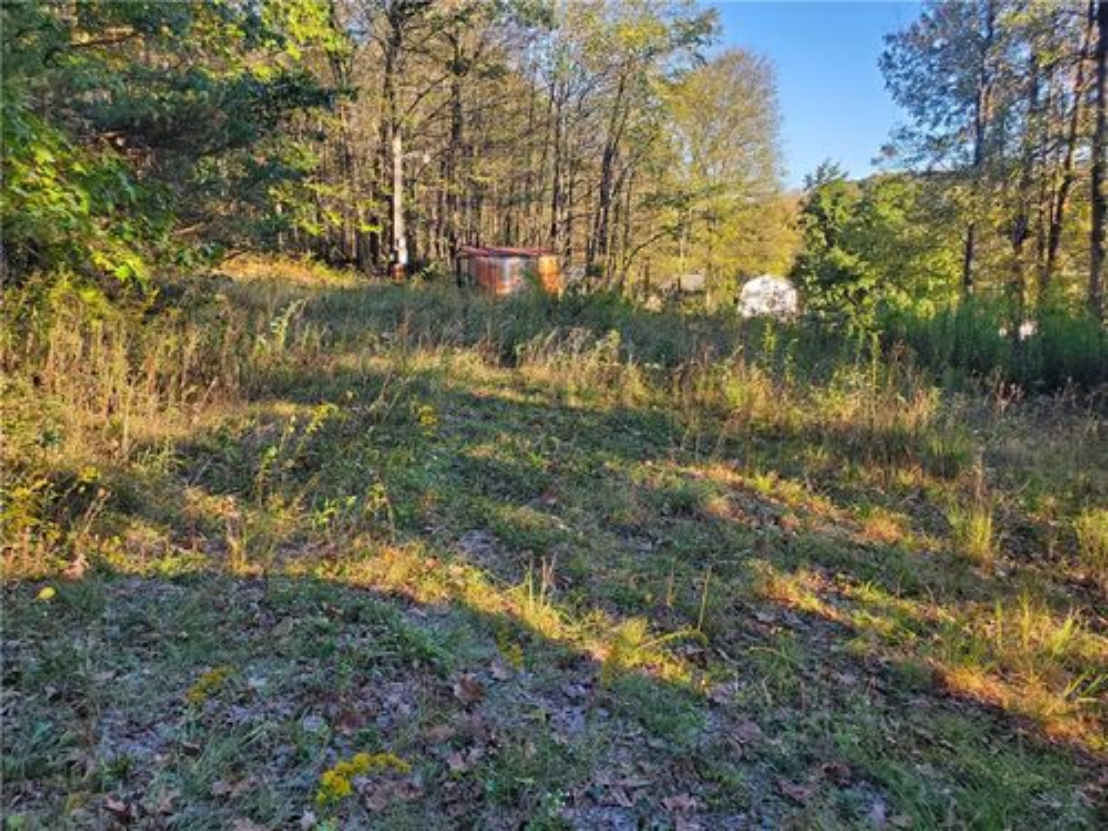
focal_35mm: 26
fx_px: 832
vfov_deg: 53.1
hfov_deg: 67.3
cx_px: 554
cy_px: 416
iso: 50
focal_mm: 4.3
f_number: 2.4
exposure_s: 1/116
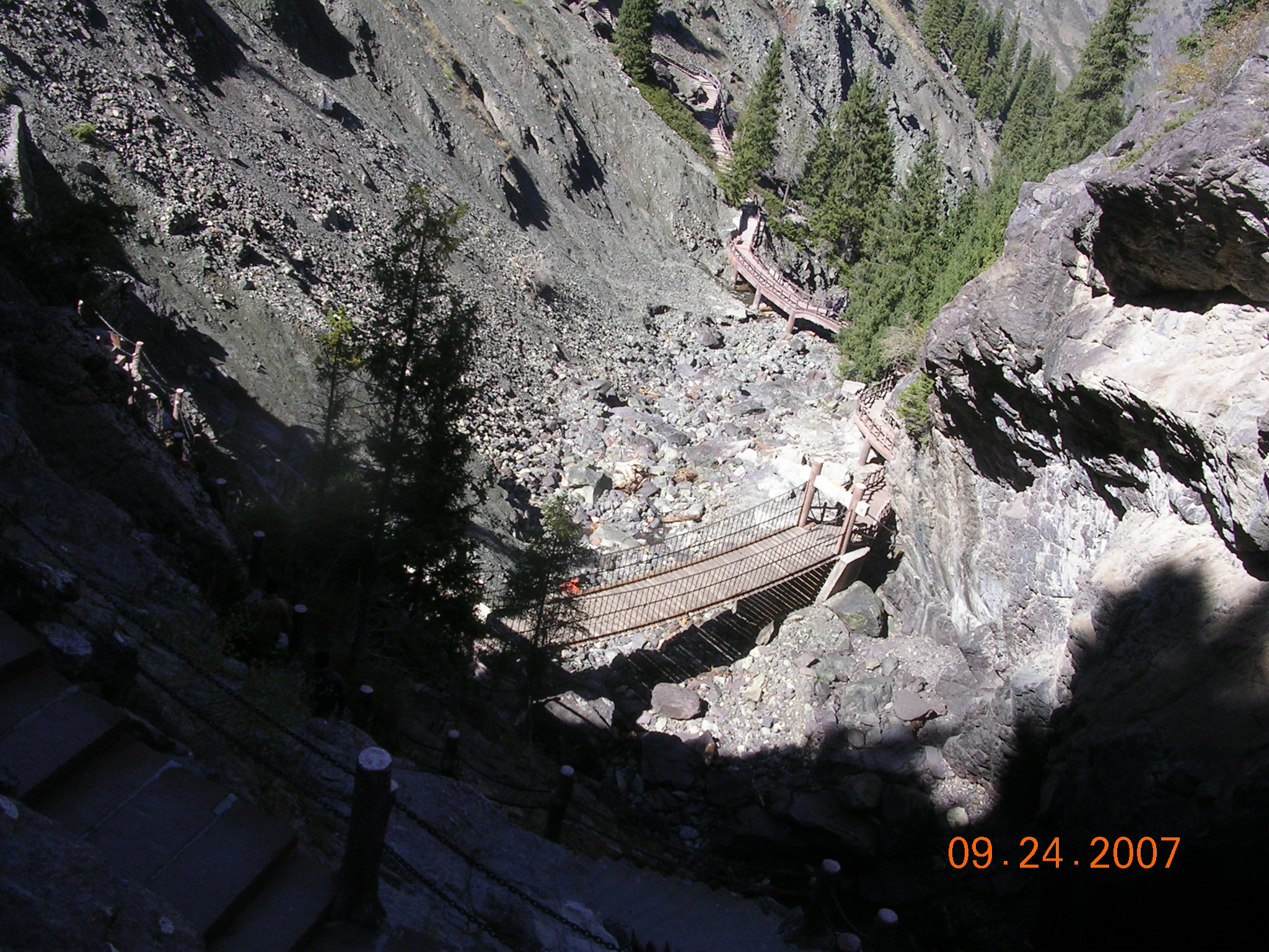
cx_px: 634
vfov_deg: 37.7
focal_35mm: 38
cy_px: 476
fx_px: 1393
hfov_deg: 49.0
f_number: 5.6
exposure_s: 1/210
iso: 50
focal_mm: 5.8
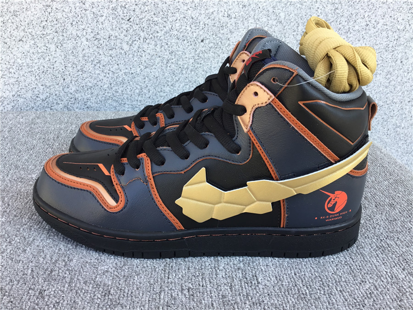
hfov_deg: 58.4
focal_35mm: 31
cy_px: 155
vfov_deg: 45.4
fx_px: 370
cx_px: 206
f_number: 2.4
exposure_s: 1/104
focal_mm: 3.3
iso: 25
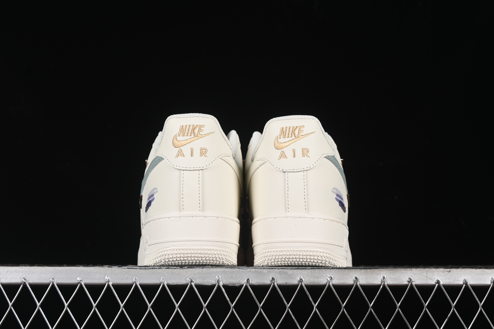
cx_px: 247
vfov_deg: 18.2
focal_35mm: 75
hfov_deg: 27.0
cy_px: 164
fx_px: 1029
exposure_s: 1/80
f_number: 8
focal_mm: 50
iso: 160
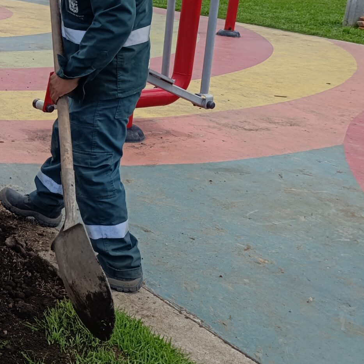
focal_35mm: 56
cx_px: -75
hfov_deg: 26.9
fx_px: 666
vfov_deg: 29.8
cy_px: 67
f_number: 1.6
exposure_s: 1/481
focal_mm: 6.14
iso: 50
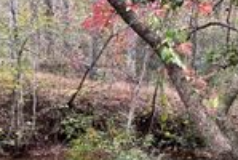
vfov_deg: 30.4
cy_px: 148
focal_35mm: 42
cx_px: 178
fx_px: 278
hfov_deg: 44.8
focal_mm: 2.22
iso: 160
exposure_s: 1/99
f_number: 2.2
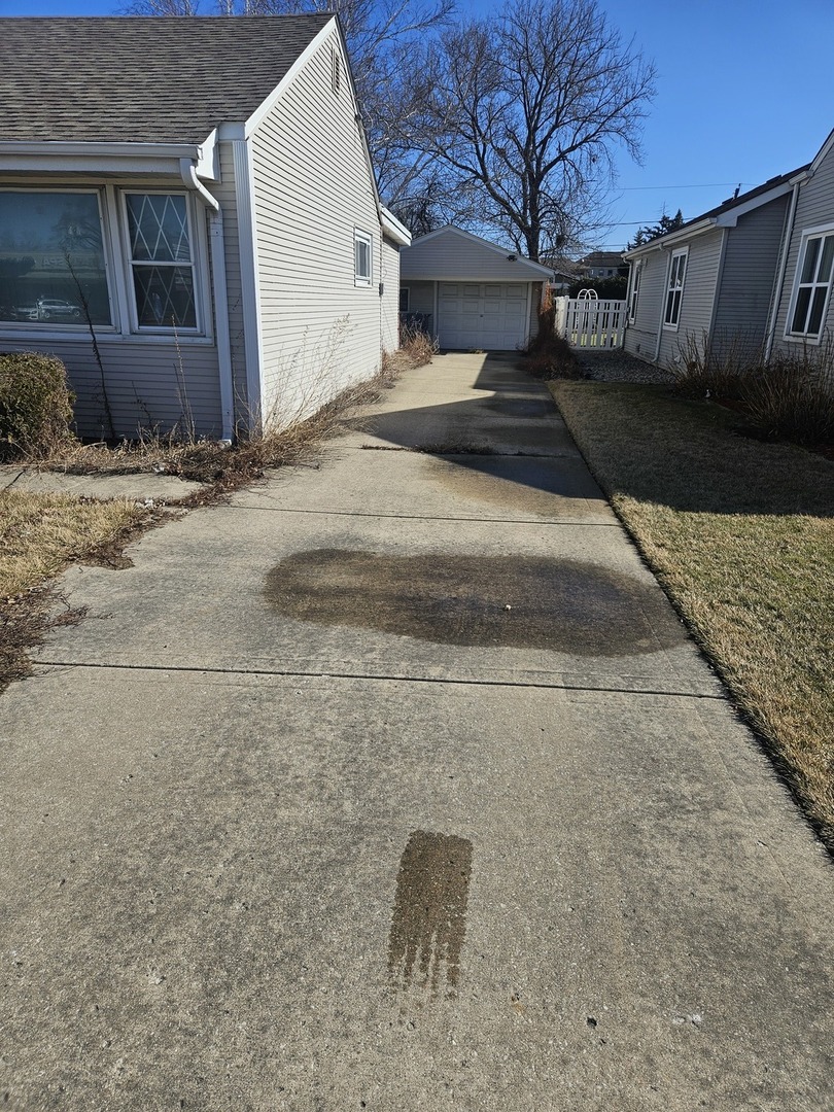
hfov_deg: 58.9
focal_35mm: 23
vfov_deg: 73.9
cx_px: 417
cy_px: 556
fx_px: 739
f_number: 1.8
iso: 25
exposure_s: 1/2384
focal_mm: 5.4
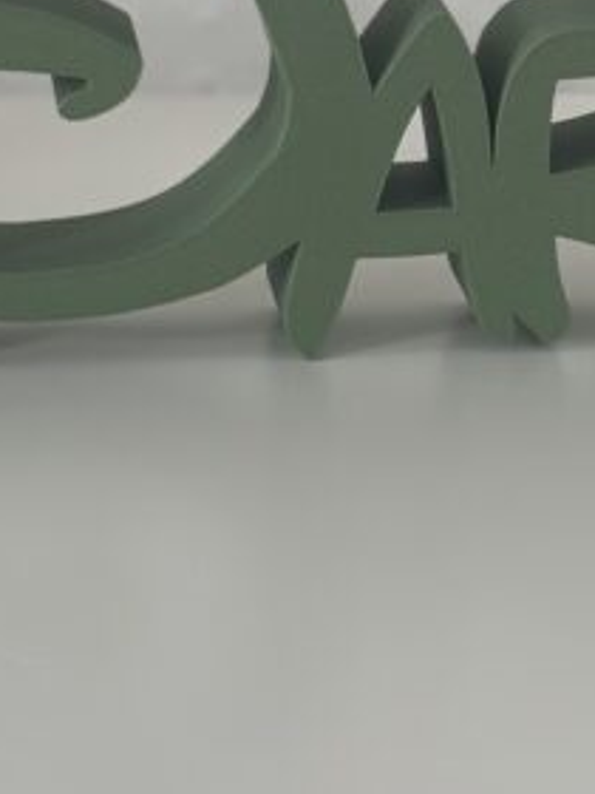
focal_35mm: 137
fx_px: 3140
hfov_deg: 10.8
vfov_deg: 14.2
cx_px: 289
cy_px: 57
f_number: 1.78
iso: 125
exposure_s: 1/97
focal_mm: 6.86
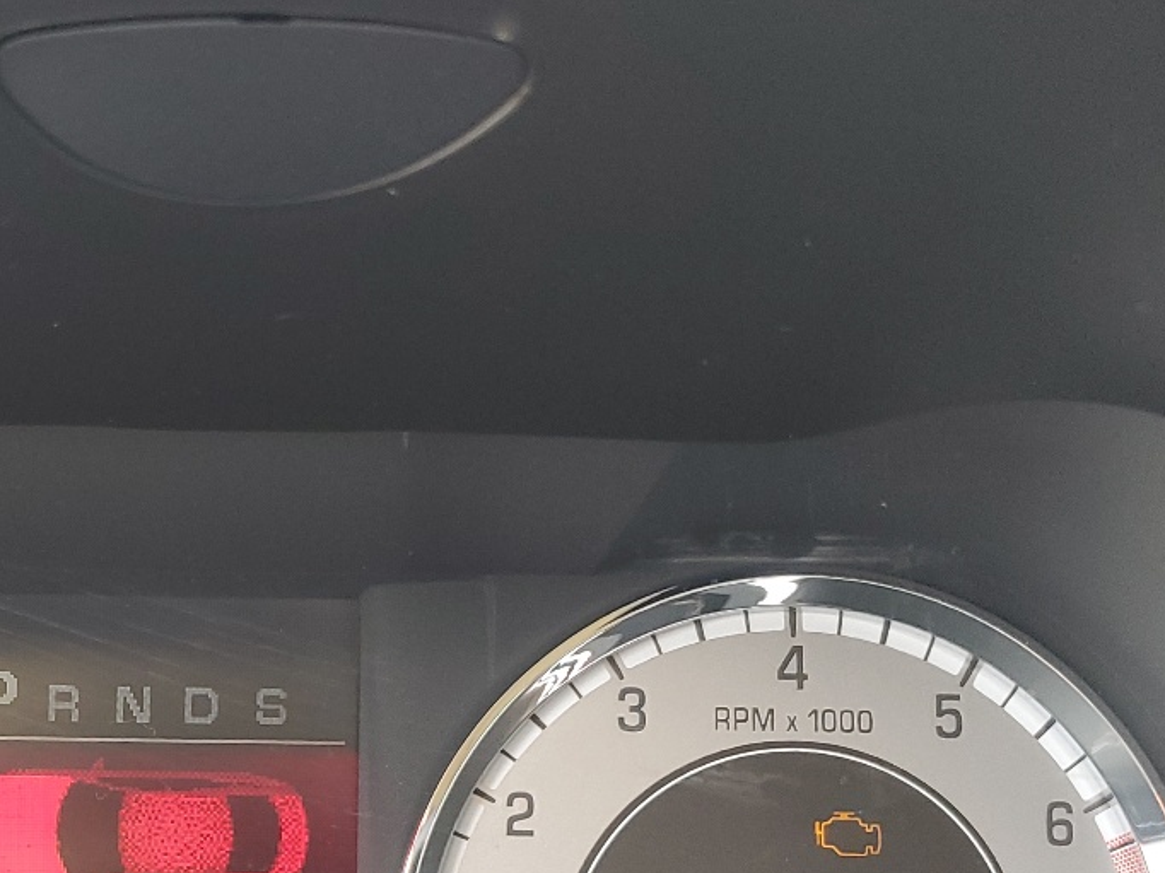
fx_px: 2052
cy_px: 911
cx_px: 82
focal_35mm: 61
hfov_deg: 30.1
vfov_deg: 22.9
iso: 90
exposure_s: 1/120
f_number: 1.5
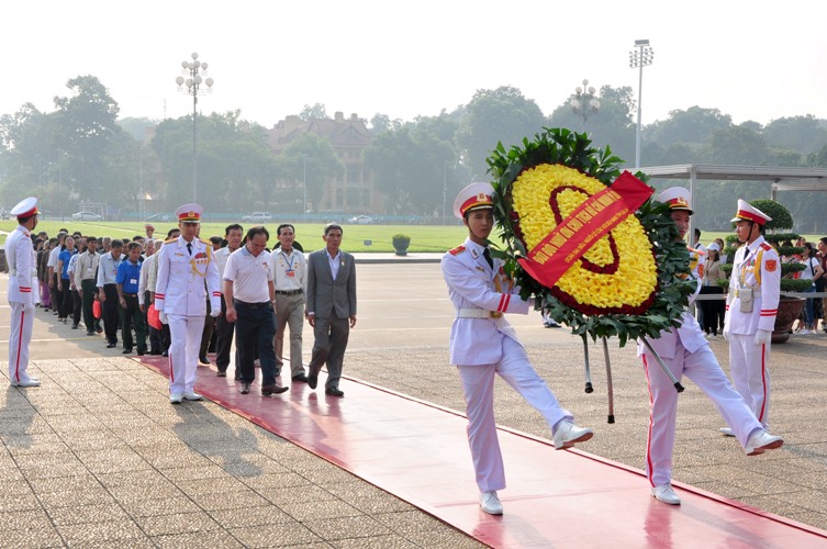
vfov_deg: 28.0
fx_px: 1101
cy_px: 274
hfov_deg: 41.2
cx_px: 414
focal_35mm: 48
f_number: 11
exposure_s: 1/125
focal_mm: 32
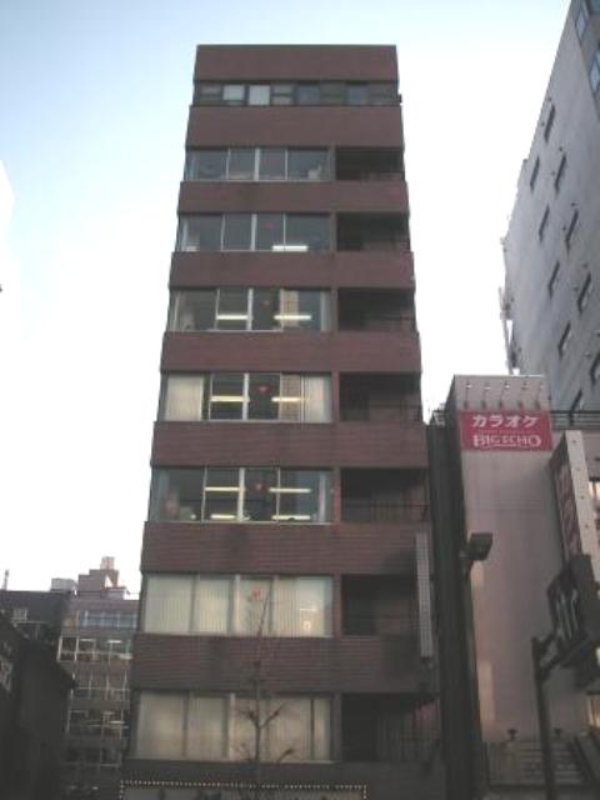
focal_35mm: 38
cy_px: 400
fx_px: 878
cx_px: 300
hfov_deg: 37.7
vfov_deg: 49.0
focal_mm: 6.3
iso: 50
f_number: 3.3
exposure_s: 1/250
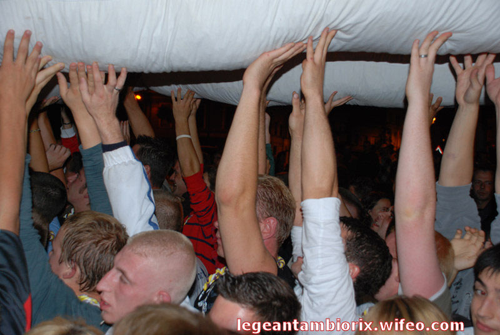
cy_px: 168
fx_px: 647
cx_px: 250
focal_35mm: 46
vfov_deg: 29.0
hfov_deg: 42.3
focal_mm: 31
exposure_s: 1/60
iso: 320
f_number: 4.2
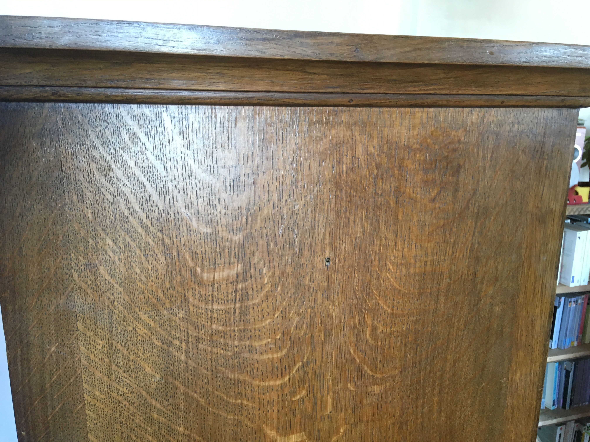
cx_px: 295
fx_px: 494
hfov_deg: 61.7
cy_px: 221
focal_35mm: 29
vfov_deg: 48.2
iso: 125
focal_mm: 4.15
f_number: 2.2
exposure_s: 1/33
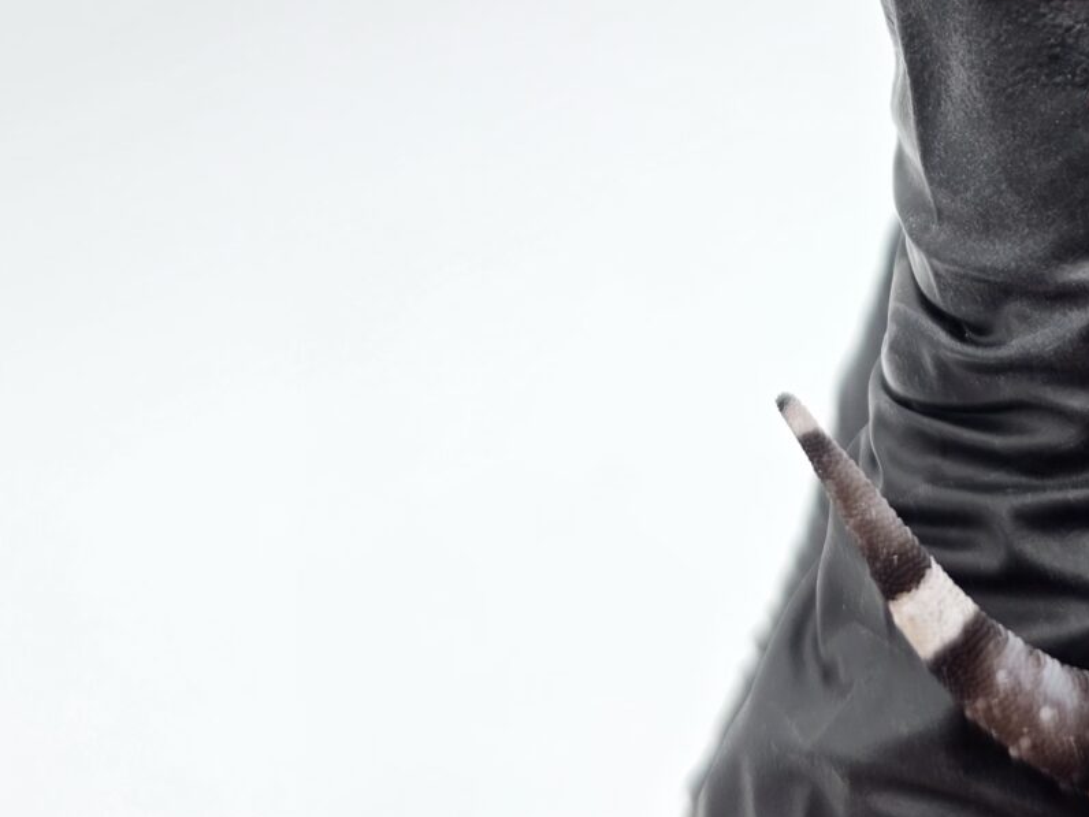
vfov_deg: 18.7
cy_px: -197
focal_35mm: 74
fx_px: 2328
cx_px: 722
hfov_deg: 26.2
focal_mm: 6.3
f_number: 1.7
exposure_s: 1/359
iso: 32
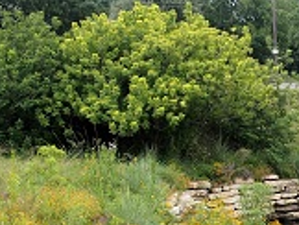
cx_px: 356
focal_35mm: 122
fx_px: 1055
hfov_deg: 15.5
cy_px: 233
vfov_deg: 12.0
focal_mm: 22
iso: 200
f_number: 5.6
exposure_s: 1/200
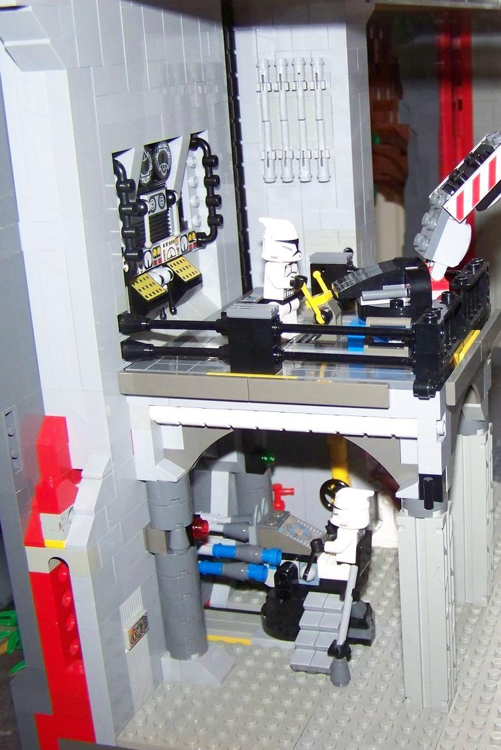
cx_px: 402
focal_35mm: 53
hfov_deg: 25.1
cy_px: 375
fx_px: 1106
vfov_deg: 37.5
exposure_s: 1/30
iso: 200
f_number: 2.8
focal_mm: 6.3
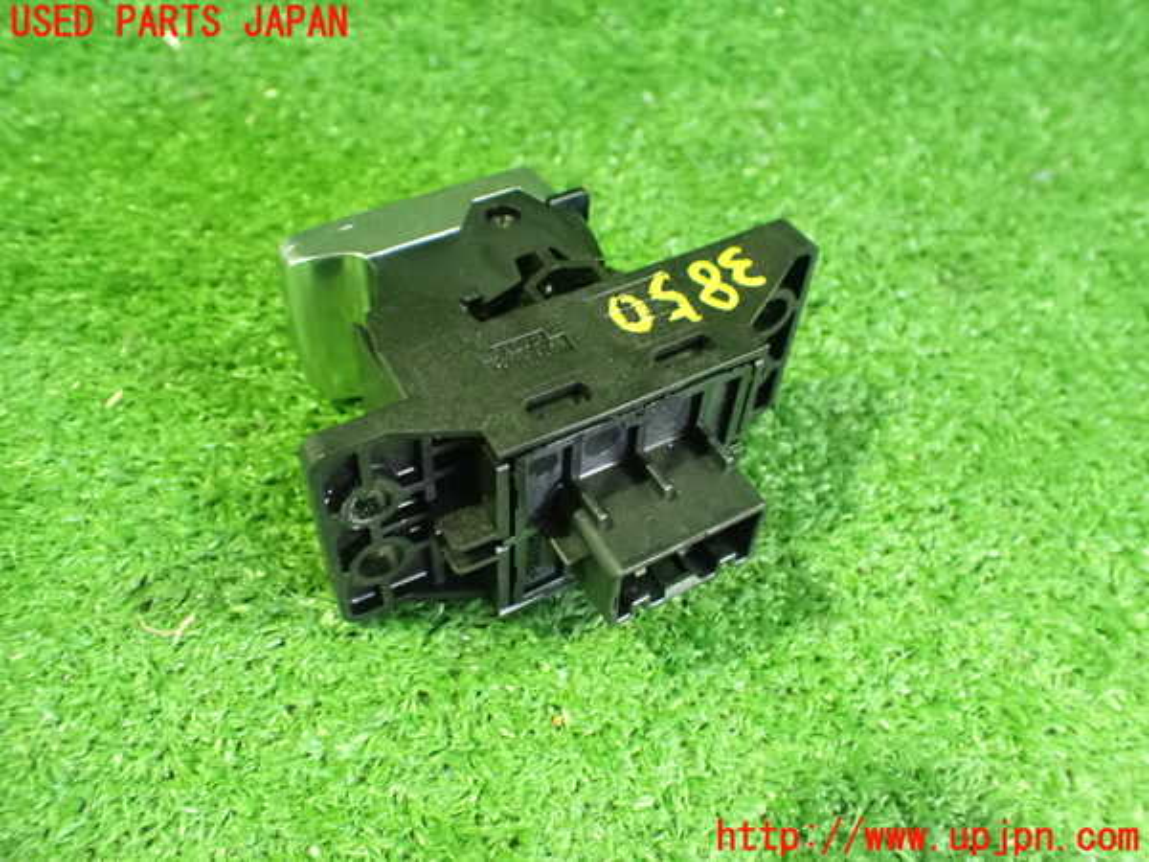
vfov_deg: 46.8
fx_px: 996
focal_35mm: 30
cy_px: 431
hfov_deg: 60.0
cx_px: 574
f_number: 2.3
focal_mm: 5.4
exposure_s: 1/25
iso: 1600
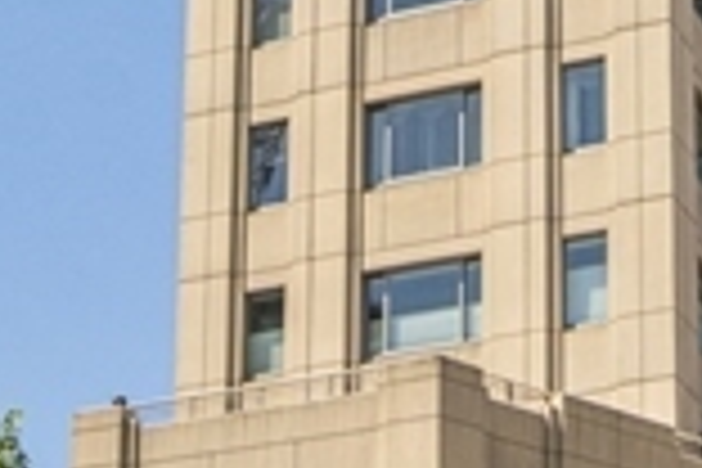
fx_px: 2301
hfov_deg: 17.3
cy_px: -497
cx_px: 446
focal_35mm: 118
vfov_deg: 10.6
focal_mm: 18
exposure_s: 1/800
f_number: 9
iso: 640
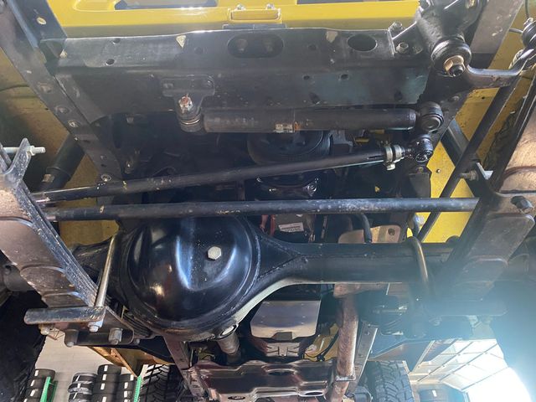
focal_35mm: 26
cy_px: 201
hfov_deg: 67.3
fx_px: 403
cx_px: 268
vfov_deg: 53.1
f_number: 1.8
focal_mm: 4.25
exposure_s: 1/60
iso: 200
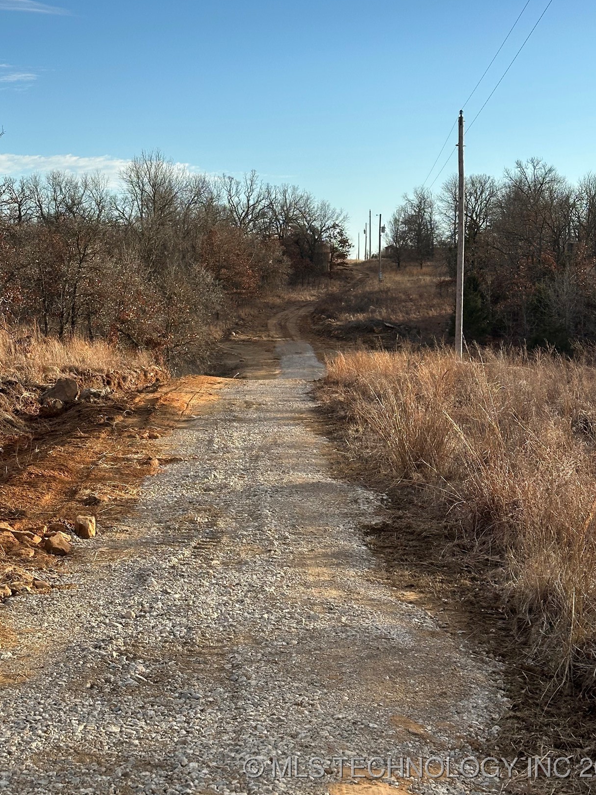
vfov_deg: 33.7
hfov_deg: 25.7
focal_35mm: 57
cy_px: 324
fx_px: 1308
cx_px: 290
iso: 64
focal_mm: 6.86
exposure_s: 1/2890
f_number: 1.78
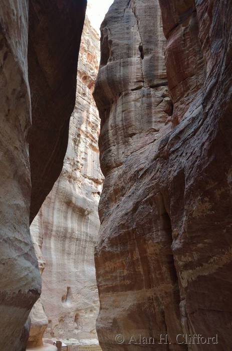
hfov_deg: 36.7
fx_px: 350
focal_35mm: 36
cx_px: 116
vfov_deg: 53.2
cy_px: 176
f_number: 3.8
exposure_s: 1/160
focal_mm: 24
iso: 1100
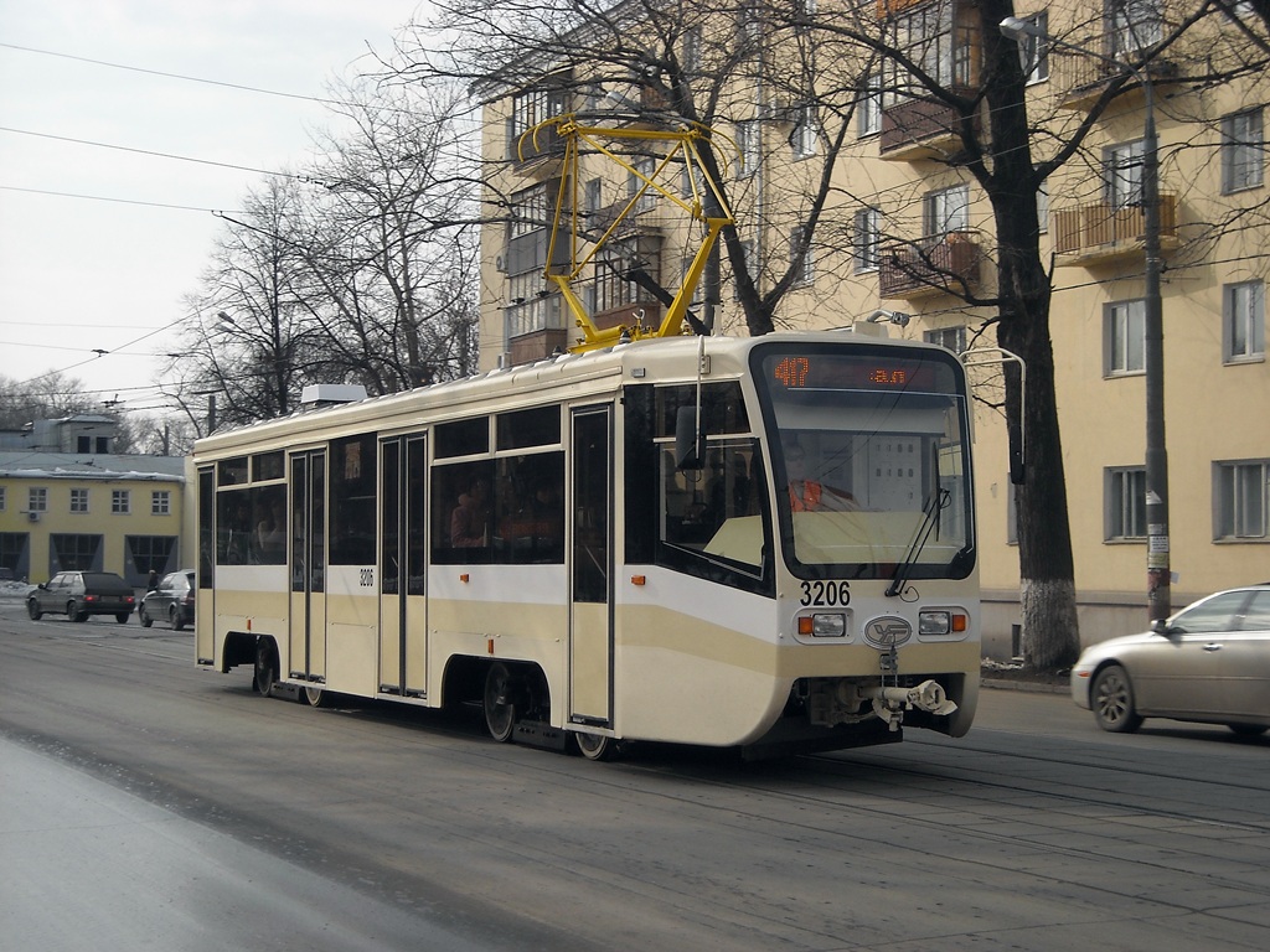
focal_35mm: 68
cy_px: 476
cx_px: 635
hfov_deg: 28.6
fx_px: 2495
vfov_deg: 21.6
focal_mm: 11.02
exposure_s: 1/250
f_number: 7.3
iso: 73
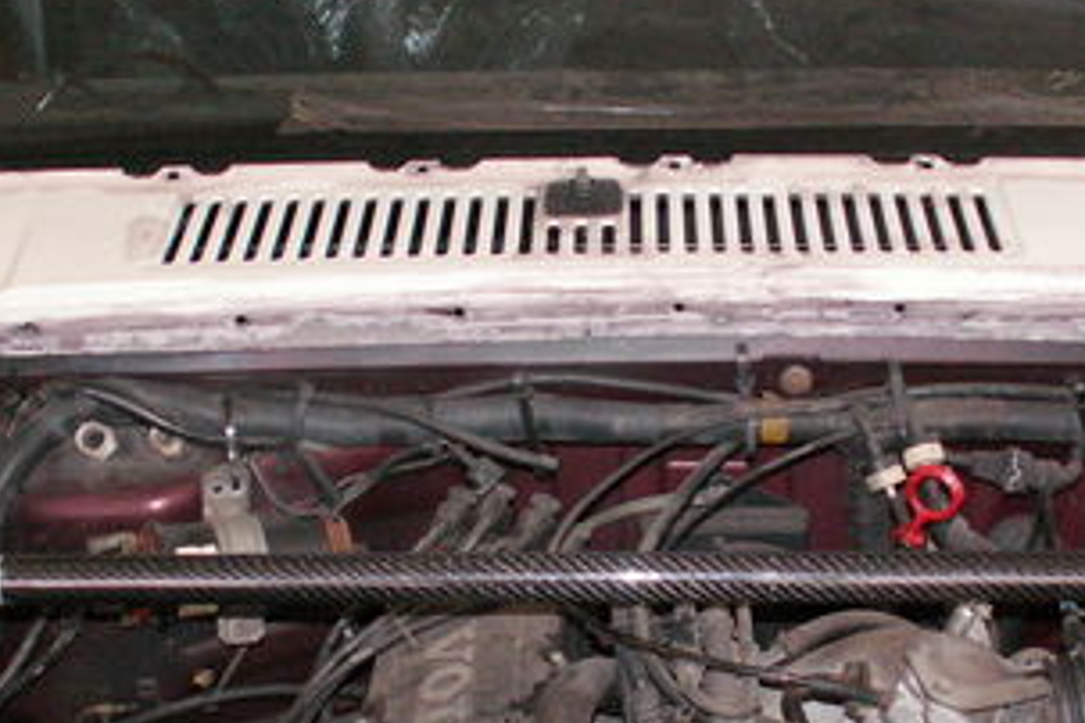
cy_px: 580
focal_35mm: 77
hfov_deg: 26.2
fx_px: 2321
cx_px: 677
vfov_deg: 17.6
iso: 160
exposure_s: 1/40
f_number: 2.8
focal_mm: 5.86
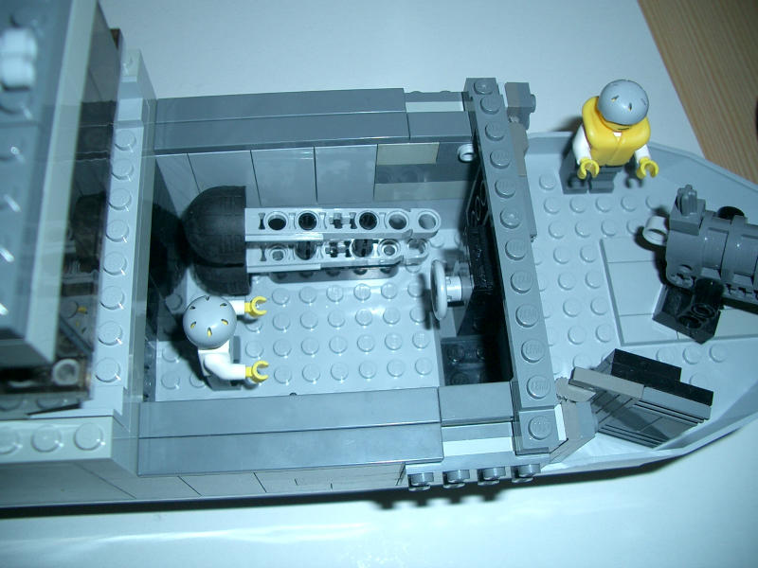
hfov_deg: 52.6
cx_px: 379
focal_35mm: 35
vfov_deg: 40.7
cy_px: 284
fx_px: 766
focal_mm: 5.8
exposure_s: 1/40
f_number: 2.6
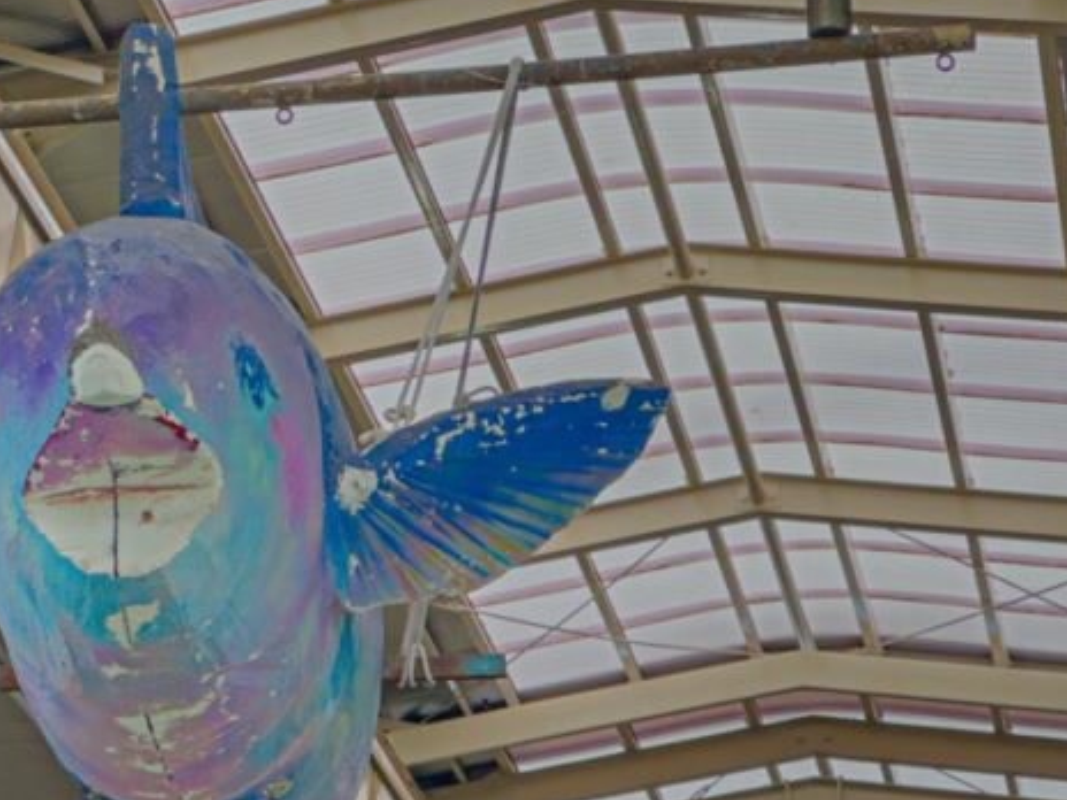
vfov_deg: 8.7
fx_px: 5240
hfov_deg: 11.6
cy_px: 478
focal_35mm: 170
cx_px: 120
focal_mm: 9
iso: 50
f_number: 2.8
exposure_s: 1/120
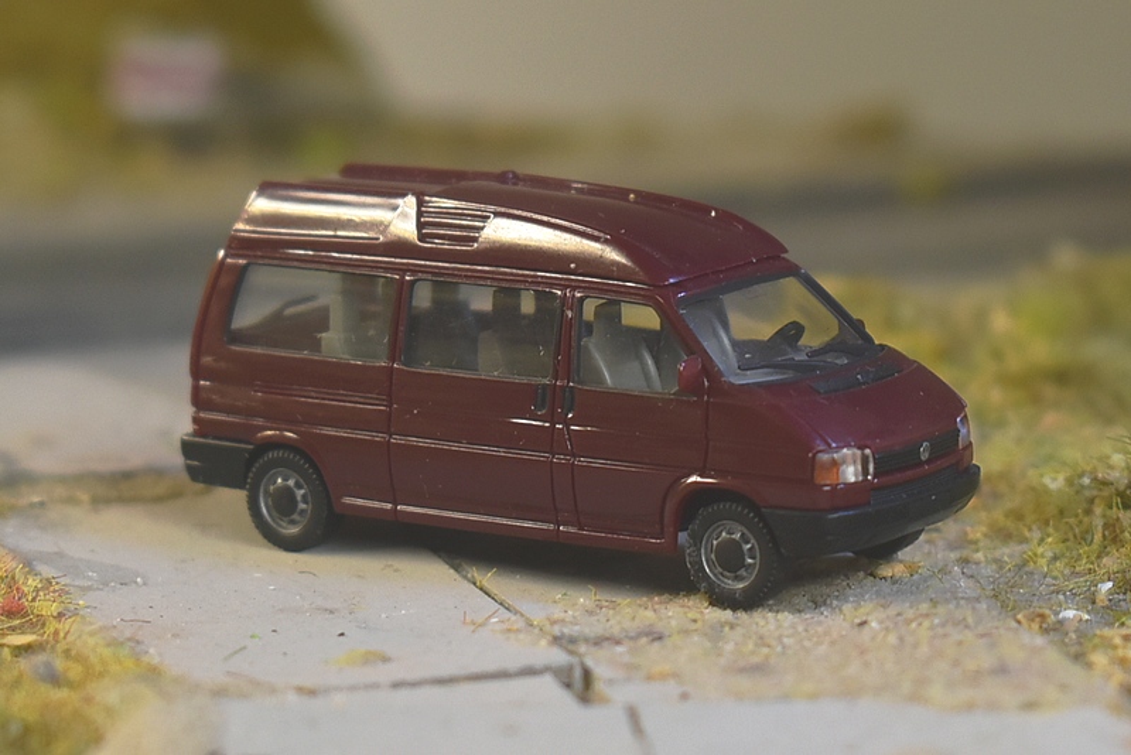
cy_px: 378
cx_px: 566
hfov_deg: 26.0
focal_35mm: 78
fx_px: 2451
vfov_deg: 17.5
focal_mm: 52
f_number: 5.6
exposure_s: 1/60
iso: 720
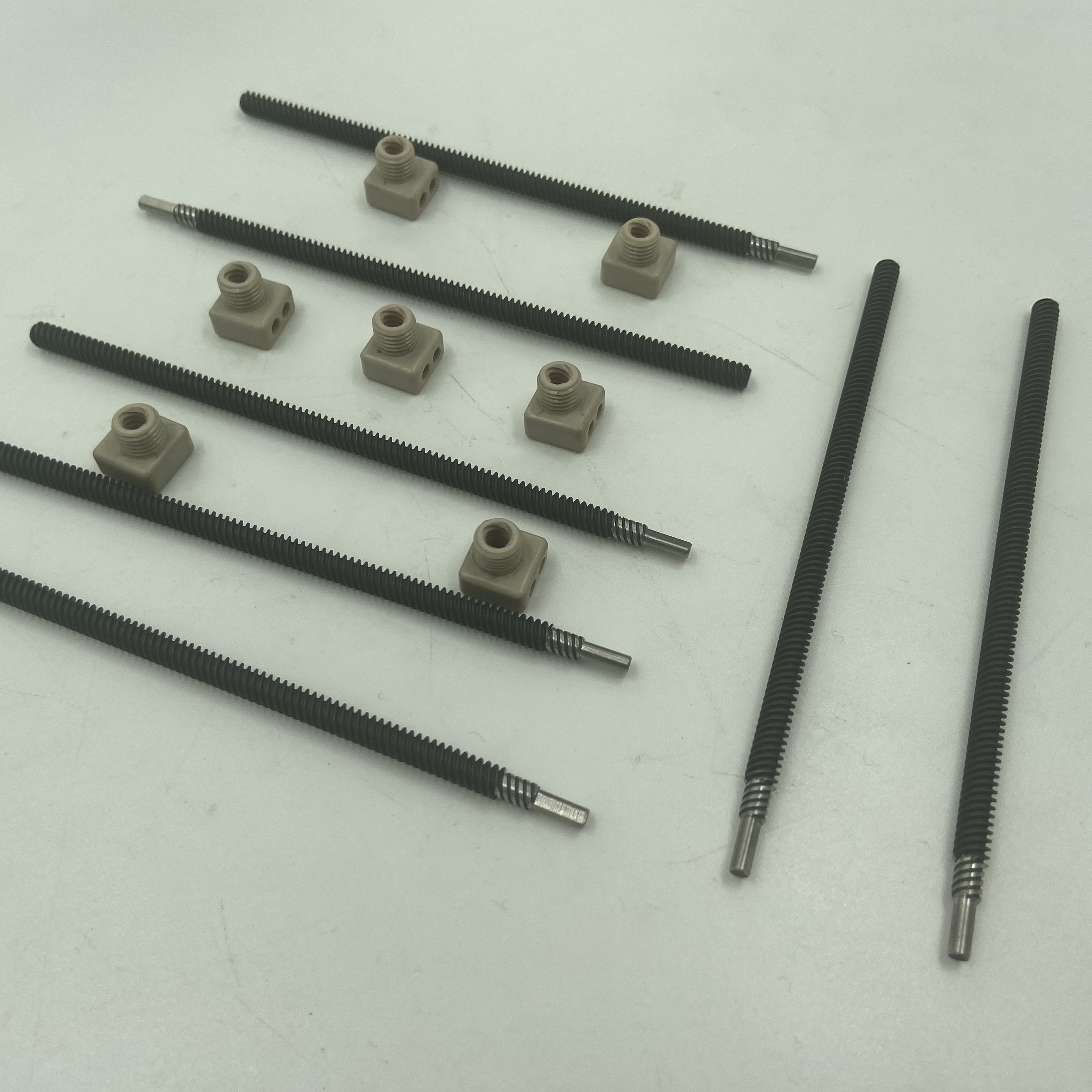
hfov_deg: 52.5
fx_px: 1106
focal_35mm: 31
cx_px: 556
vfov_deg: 52.5
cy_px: 543
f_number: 1.8
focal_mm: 4.25
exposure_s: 1/845
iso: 32
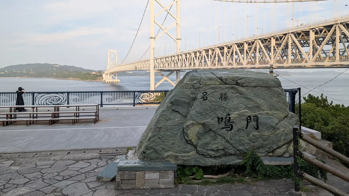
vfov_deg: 42.6
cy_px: 73
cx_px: 178
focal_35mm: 27
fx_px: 250
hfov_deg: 69.9
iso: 20
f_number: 1.68
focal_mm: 6.9
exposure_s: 1/352
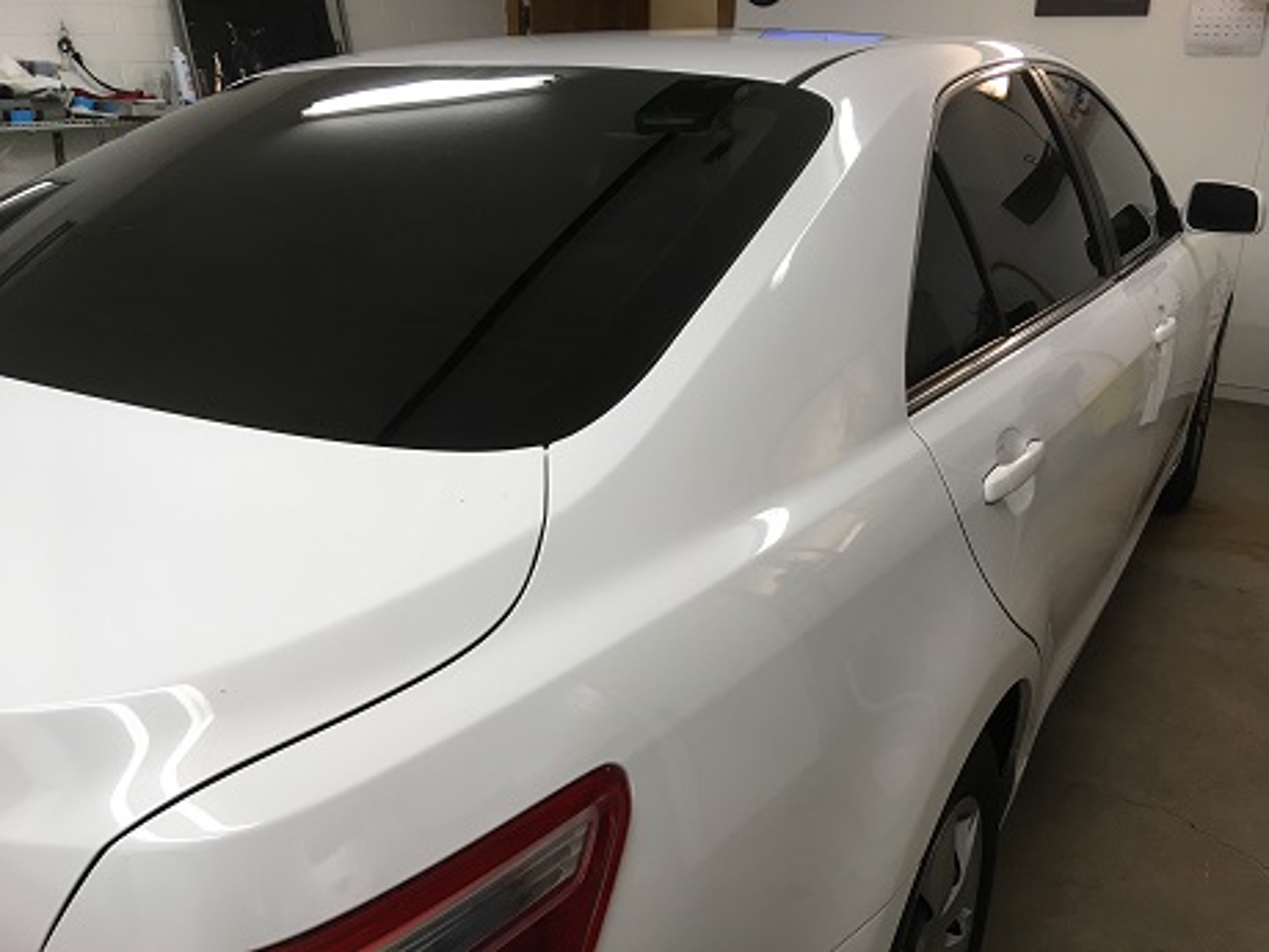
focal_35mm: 29
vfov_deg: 48.2
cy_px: 476
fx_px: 1063
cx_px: 634
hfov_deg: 61.7
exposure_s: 1/40
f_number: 2.2
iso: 25
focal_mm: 4.15
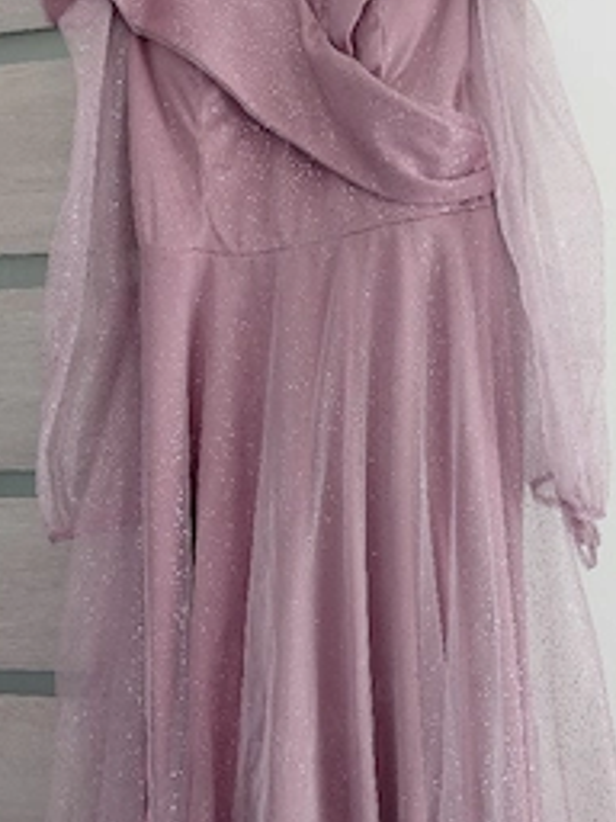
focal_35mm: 39
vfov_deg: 47.3
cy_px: 527
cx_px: 330
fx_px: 925
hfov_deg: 36.8
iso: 250
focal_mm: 4.69
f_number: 1.8
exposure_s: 1/100
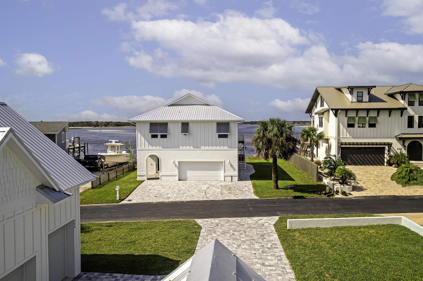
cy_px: 140
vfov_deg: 43.5
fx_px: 352
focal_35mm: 30
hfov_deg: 62.0
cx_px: 212
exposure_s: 1/640
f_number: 6.3
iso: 320
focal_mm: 30
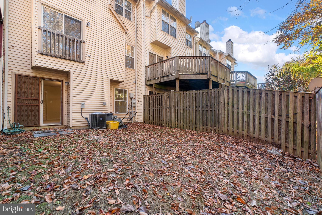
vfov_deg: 77.3
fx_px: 134
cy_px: 108
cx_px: 161
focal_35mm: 15
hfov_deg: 100.4
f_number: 7.1
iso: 320
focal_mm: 10
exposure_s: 1/200
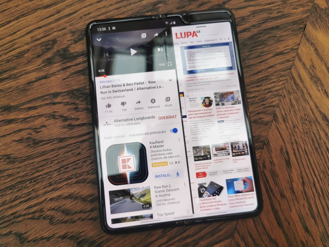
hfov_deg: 65.3
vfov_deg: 51.4
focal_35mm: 27
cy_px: 124
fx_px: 257
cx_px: 164
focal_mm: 5.56
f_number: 1.6
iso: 64
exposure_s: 1/100
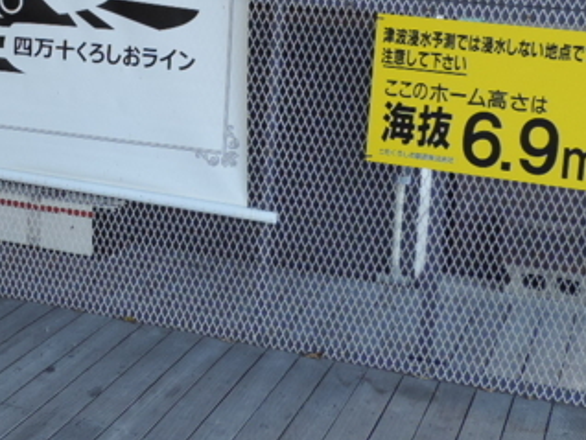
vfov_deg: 17.4
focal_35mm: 83
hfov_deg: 22.0
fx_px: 1406
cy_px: 15
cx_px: -96
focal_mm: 5.8
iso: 80
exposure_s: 1/50
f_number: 3.2
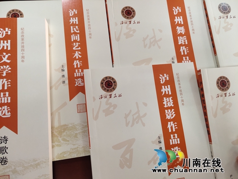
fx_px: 199
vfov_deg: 48.2
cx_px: 119
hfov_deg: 61.7
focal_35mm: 29
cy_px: 90
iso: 344
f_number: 1.8
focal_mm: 4.27
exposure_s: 1/50
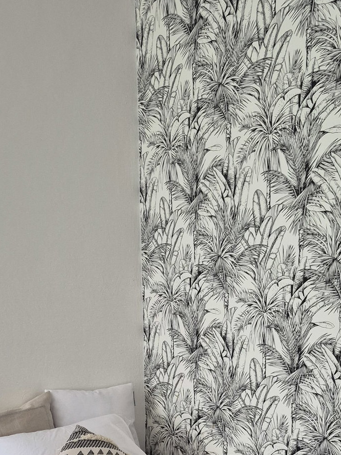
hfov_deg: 27.0
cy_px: 439
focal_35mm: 54
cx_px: 207
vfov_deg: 33.0
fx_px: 710
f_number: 1.8
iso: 500
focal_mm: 5.4
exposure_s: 1/100
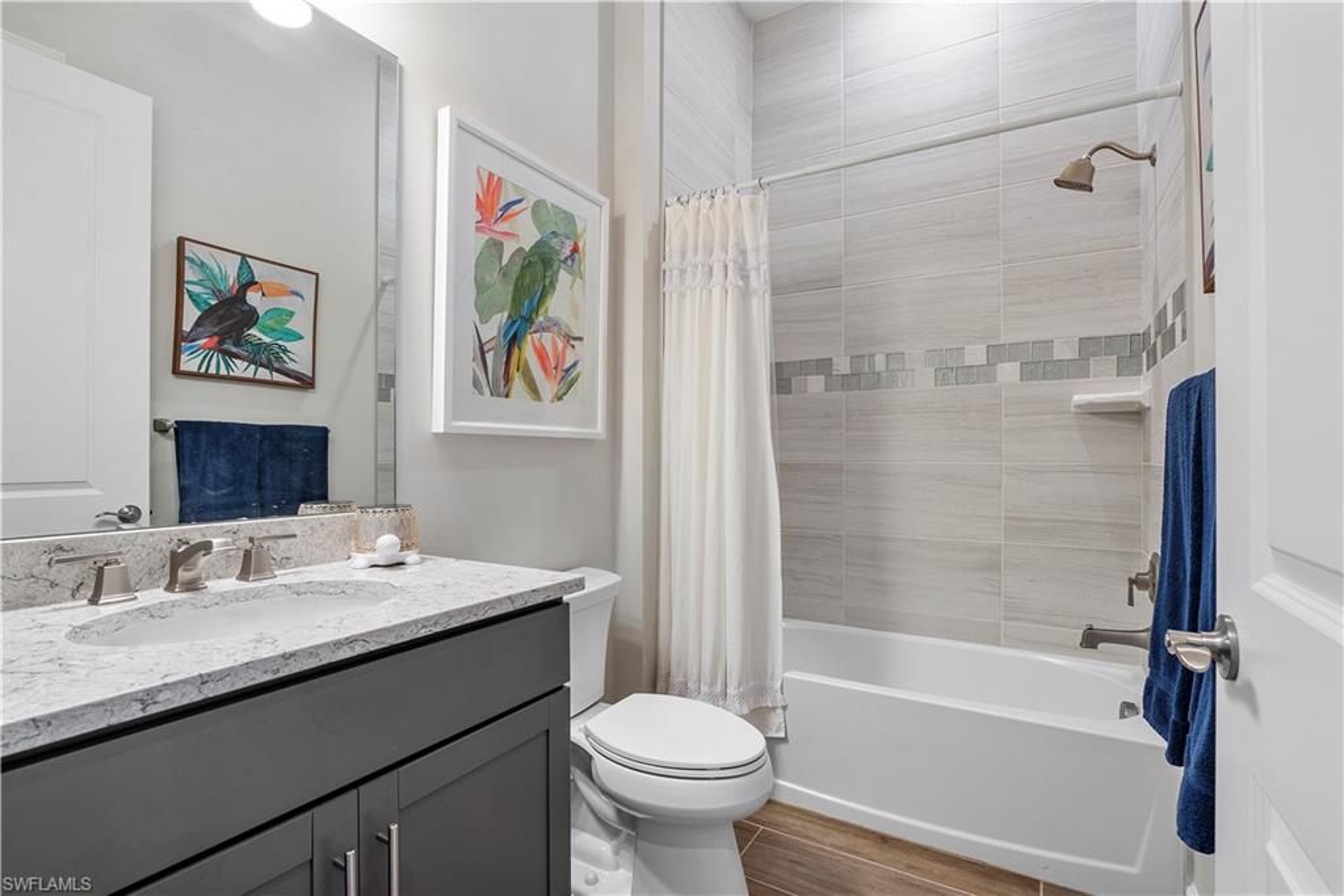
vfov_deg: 64.6
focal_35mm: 19
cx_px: 672
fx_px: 709
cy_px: 448
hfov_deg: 86.9
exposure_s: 1/15
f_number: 9.5
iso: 640
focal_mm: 19
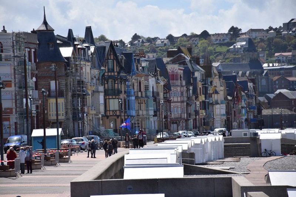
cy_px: 98
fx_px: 1726
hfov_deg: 9.8
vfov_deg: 6.5
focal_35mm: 210
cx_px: 148
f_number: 8
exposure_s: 1/1000
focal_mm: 140
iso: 200
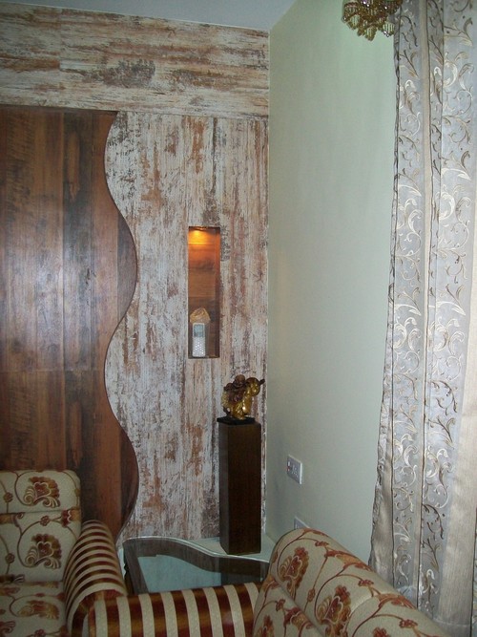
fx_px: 625
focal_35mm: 34
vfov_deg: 54.0
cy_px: 318
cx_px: 238
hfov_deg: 41.8
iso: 160
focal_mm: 6.1
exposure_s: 1/60
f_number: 2.7
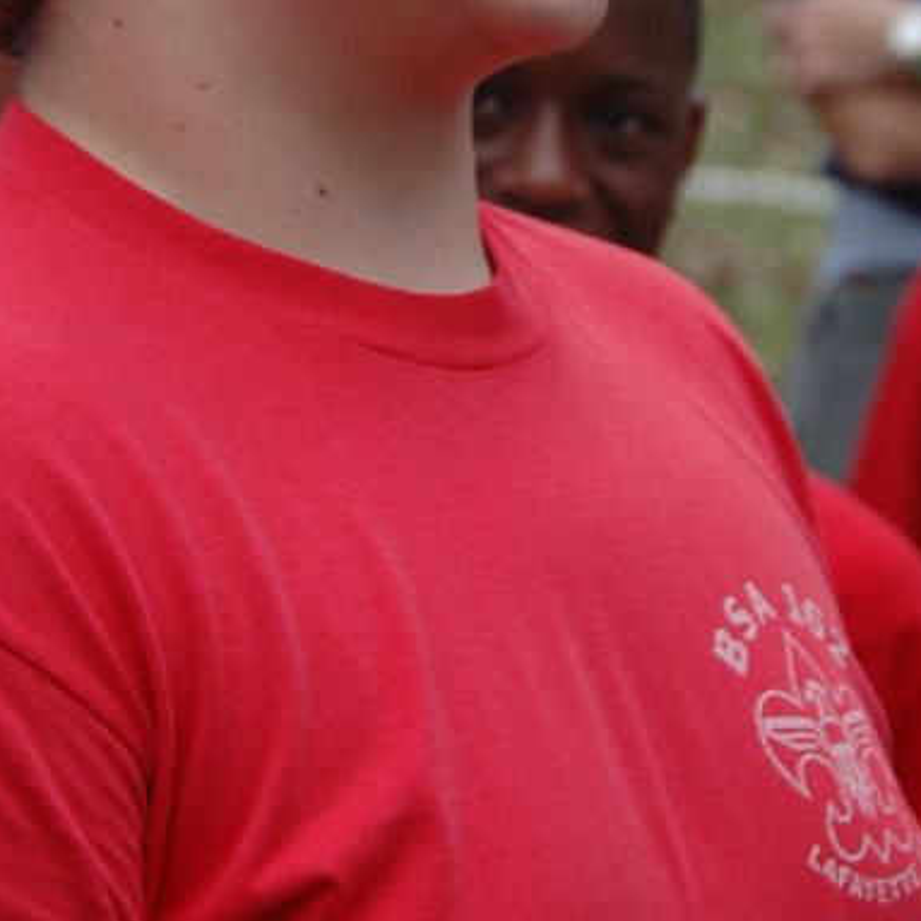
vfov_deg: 8.3
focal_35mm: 211
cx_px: 329
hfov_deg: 8.3
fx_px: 6351
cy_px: 113
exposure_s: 1/125
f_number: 5.6
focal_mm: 62
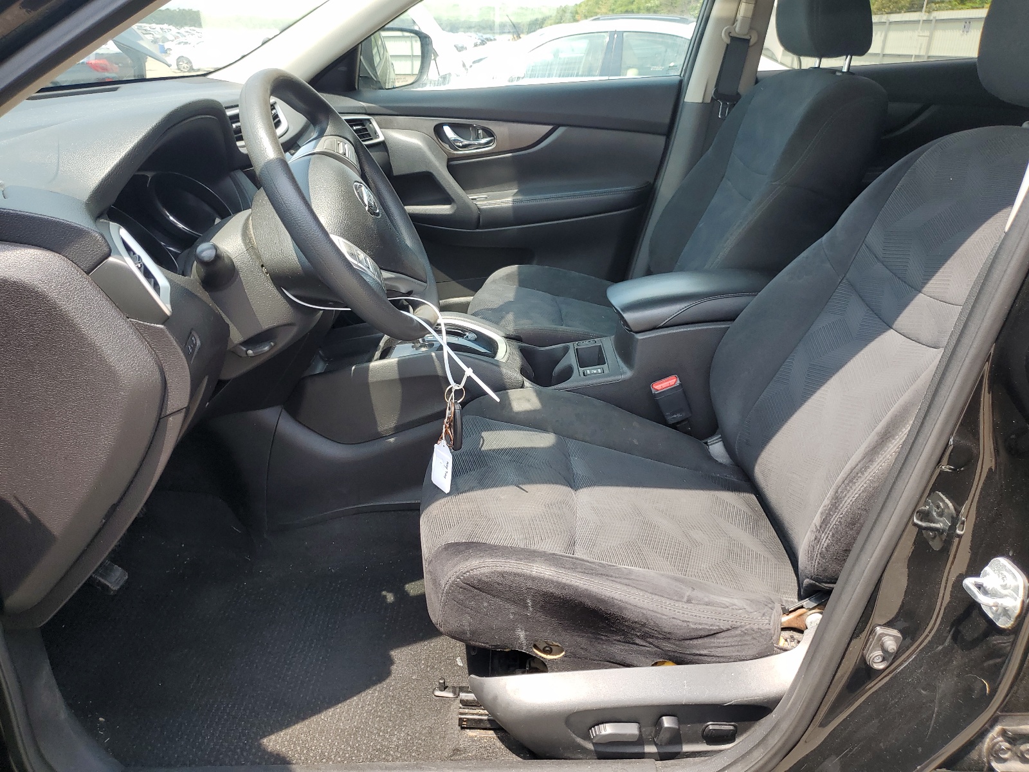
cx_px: 514
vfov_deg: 53.1
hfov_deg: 67.3
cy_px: 386
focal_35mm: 26
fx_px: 773
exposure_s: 1/455
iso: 50
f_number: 1.5
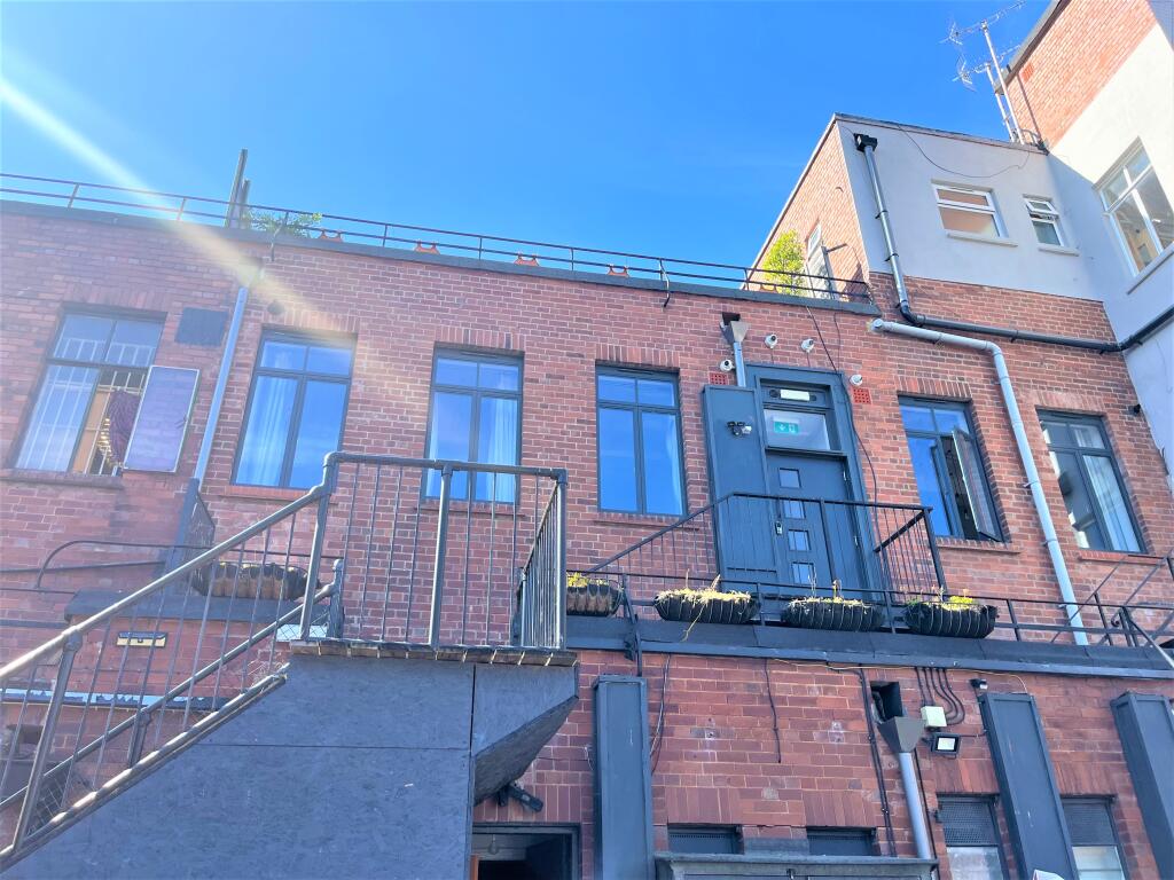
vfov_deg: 53.1
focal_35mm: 26
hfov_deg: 67.3
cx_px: 587
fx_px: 882
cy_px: 440
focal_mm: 5.1
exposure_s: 1/1117
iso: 50
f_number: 1.6
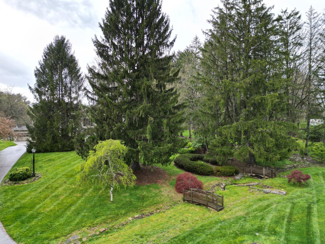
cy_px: 122
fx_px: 225
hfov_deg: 71.6
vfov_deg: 56.8
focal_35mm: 24
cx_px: 162
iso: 110
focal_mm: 6.72
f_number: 1.7
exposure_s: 1/640
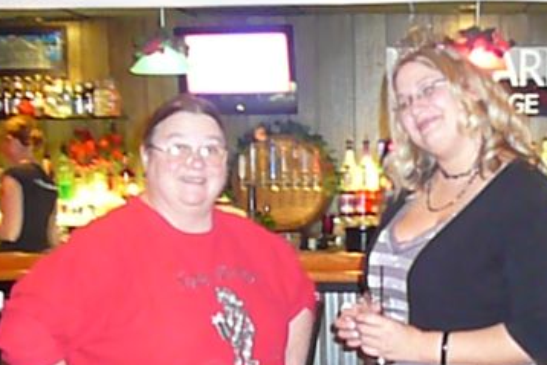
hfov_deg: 30.6
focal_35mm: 65
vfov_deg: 20.6
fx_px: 988
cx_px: 393
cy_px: 310
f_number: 2.8
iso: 800
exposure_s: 1/8
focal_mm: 5.2
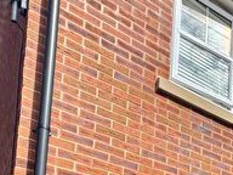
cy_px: 292
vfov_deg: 21.5
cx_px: 335
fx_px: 343
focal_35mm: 51
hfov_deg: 27.8
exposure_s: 1/980
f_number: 2.2
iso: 50
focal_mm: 2.22
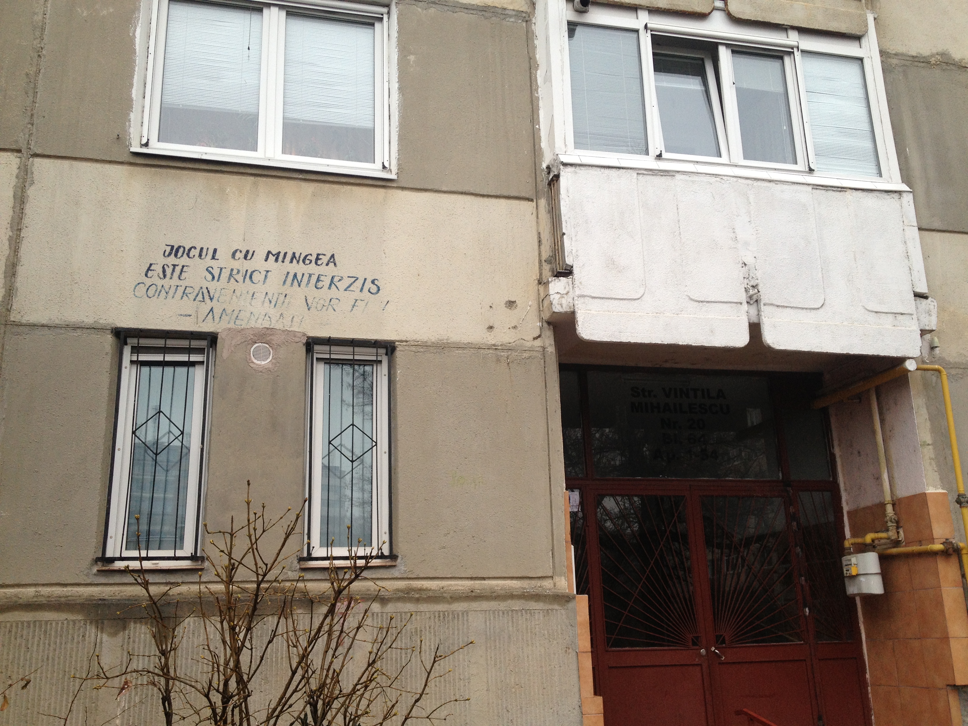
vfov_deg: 40.7
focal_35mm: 35
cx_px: 484
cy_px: 363
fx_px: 979
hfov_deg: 52.6
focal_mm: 4.28
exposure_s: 1/120
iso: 64
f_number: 2.4
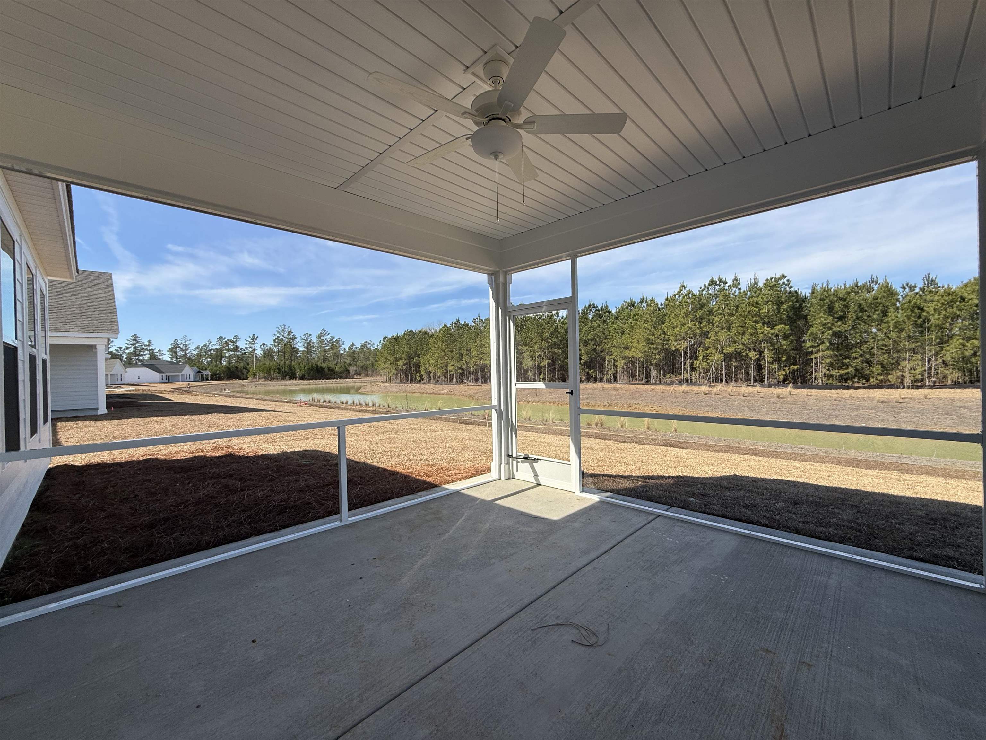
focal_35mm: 14
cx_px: 493
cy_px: 370
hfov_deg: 102.1
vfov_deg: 85.7
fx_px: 399
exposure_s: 1/1068
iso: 50
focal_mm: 2.22
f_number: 2.2
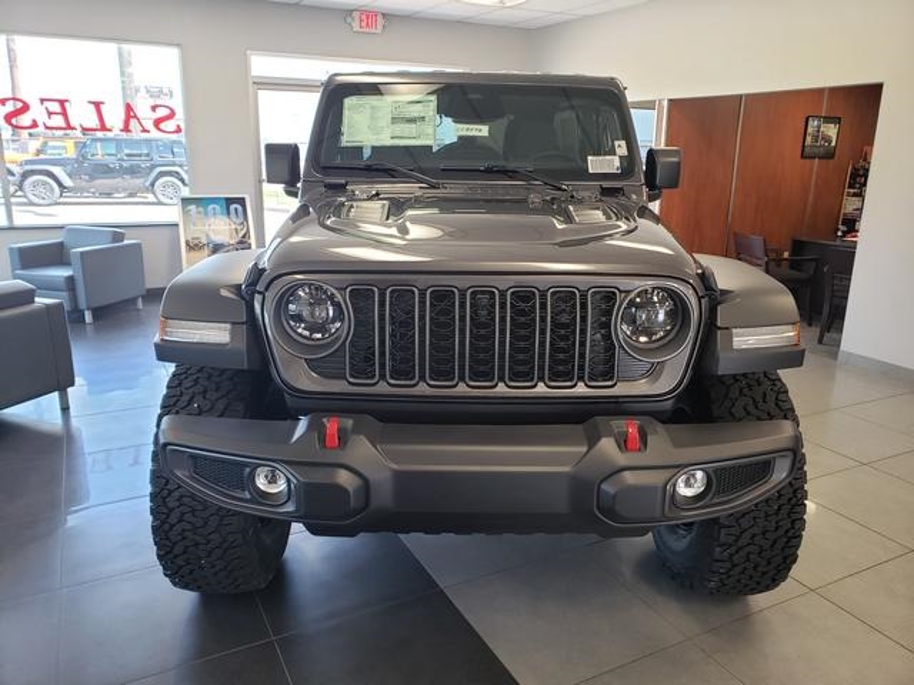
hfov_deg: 67.3
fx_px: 687
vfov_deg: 53.1
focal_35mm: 26
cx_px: 457
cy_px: 342
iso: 100
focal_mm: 4.3
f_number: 2.4
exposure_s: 1/50
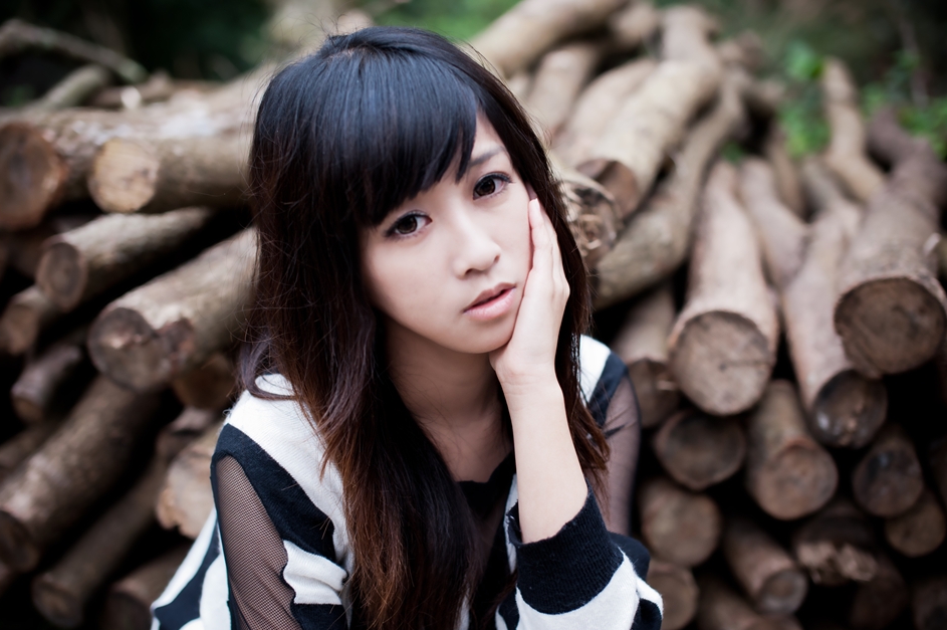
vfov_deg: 25.5
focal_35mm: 53
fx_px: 1393
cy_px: 332
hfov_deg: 37.5
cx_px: 463
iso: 800
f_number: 2.2
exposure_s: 1/500
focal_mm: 50
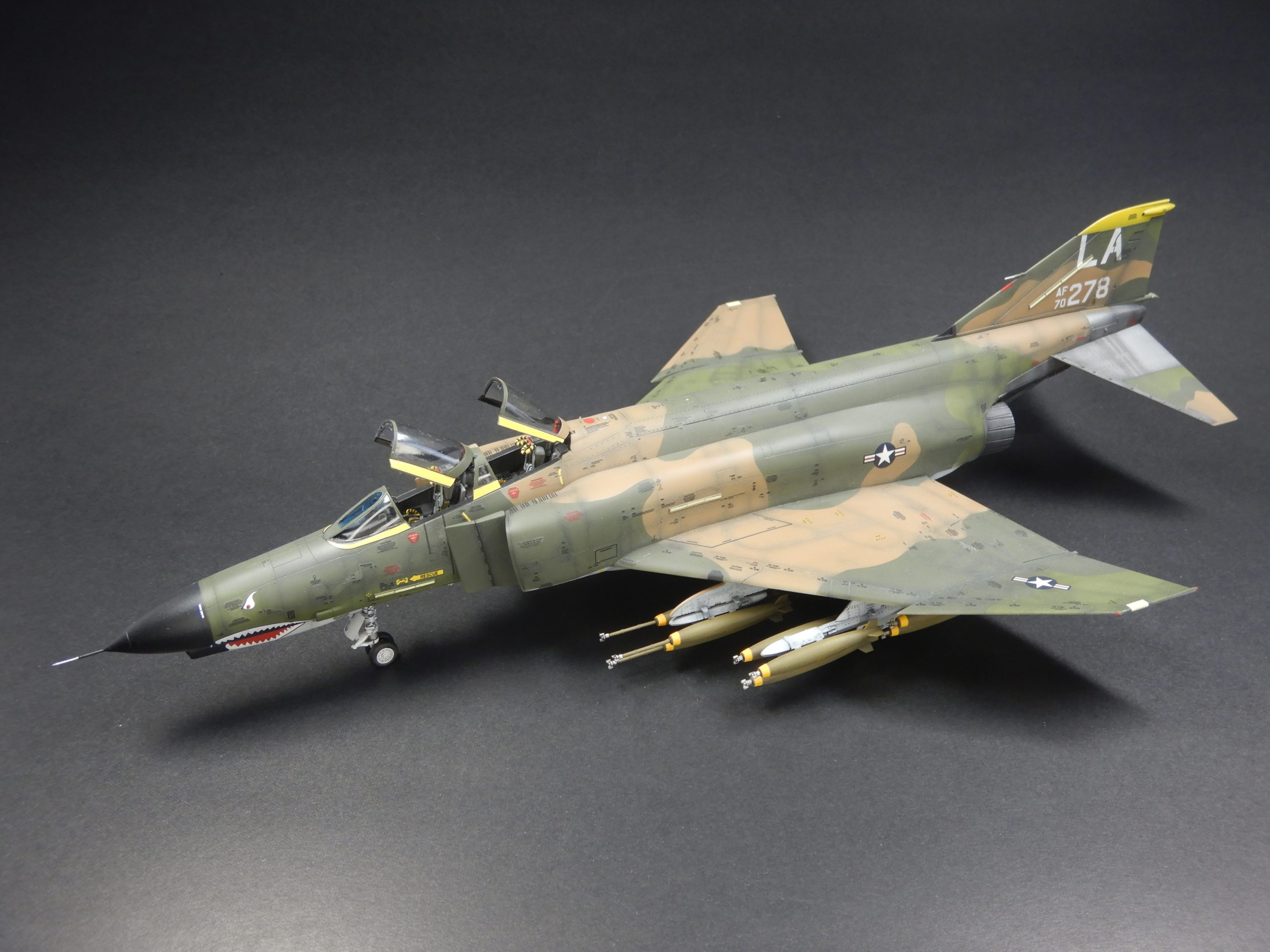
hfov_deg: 54.0
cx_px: 635
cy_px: 476
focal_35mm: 34
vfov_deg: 41.8
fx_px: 1247
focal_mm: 6.1
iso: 140
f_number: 4.2
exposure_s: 1/30
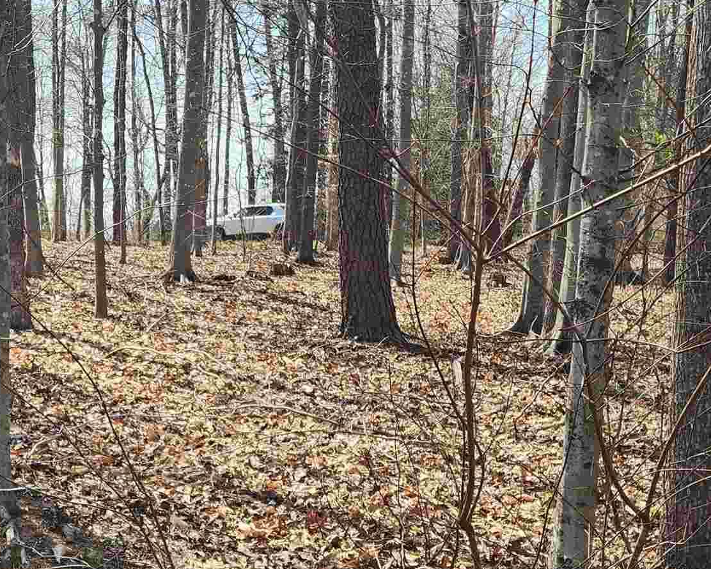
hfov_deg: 29.5
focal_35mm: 62
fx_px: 1305
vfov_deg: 23.8
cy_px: 537
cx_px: 103
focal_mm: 6.4
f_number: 1.8
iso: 12
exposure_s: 1/350
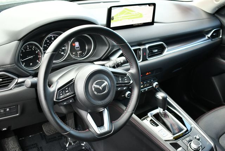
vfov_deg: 33.5
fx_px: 250
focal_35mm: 40
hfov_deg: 48.4
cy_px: 76
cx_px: 112
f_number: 3.5
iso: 800
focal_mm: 20
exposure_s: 1/250
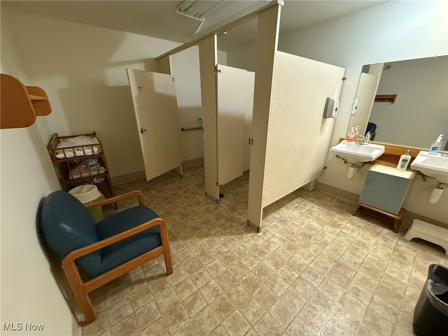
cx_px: 224
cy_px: 168
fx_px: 181
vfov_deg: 85.7
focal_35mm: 14
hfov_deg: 102.1
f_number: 2.2
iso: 800
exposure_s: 1/60
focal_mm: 2.22
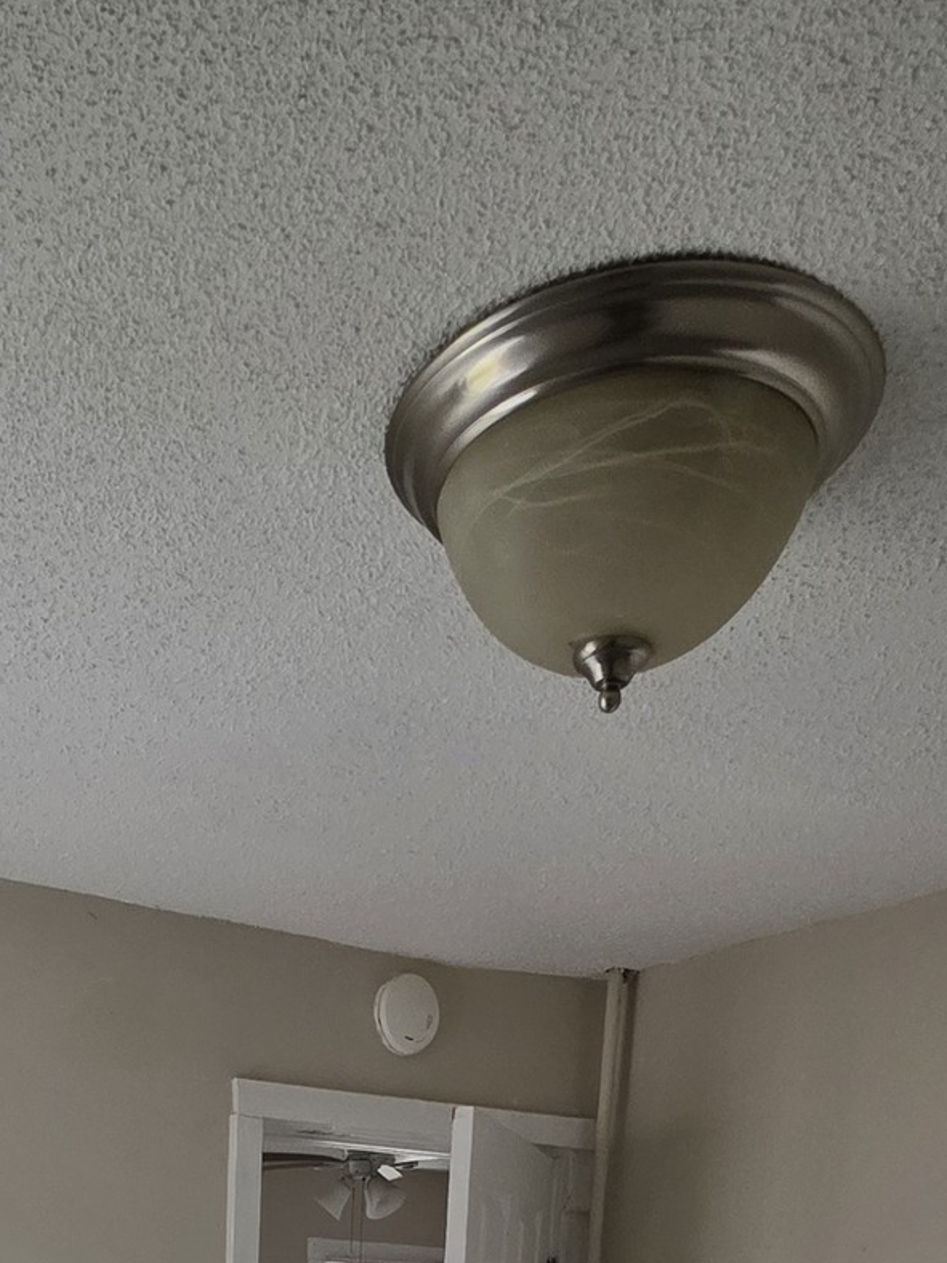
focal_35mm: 38
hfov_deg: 36.7
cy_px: 1721
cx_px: 215
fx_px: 1386
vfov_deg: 32.9
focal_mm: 2.2
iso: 200
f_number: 1.9
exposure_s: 1/120
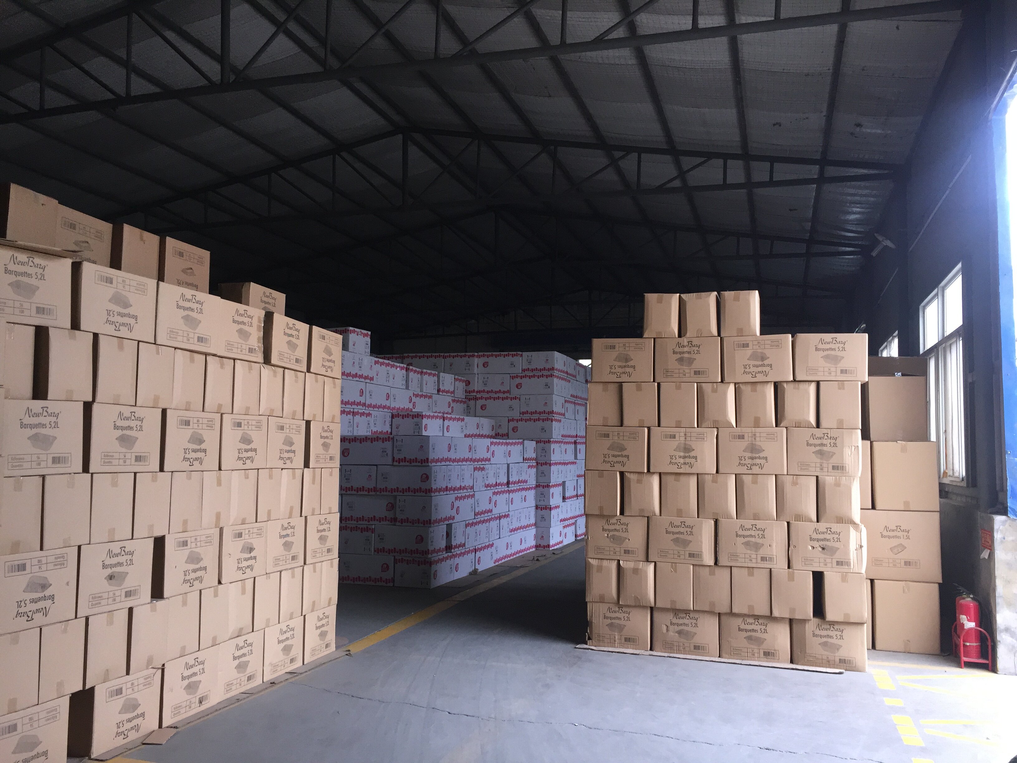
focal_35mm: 29
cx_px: 508
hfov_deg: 61.7
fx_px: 852
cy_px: 382
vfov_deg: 48.2
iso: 100
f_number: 2.2
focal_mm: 4.15
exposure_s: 1/33
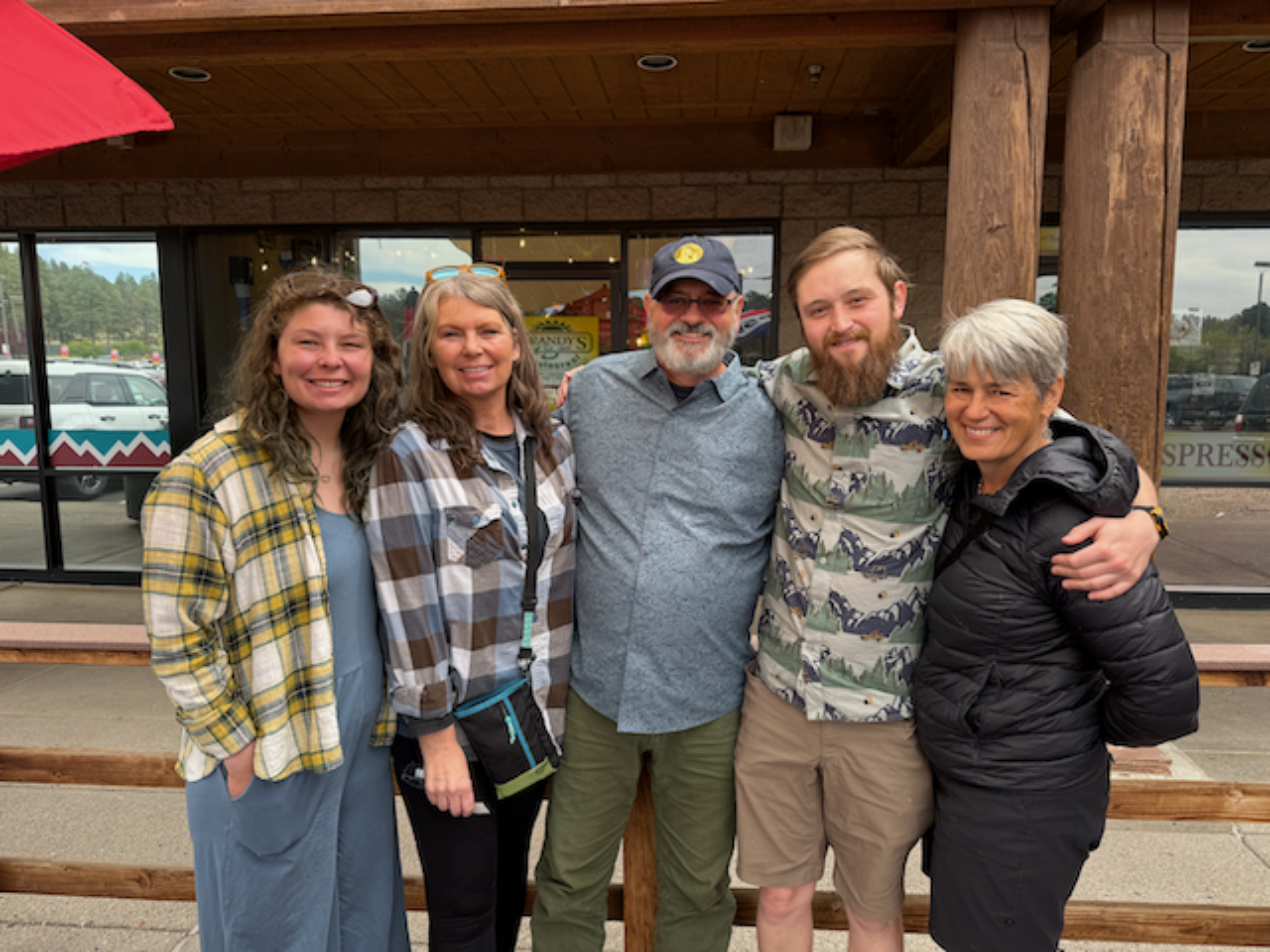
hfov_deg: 71.6
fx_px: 881
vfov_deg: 56.8
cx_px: 635
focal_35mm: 24
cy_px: 476
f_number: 1.78
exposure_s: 1/728
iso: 80
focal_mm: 6.76
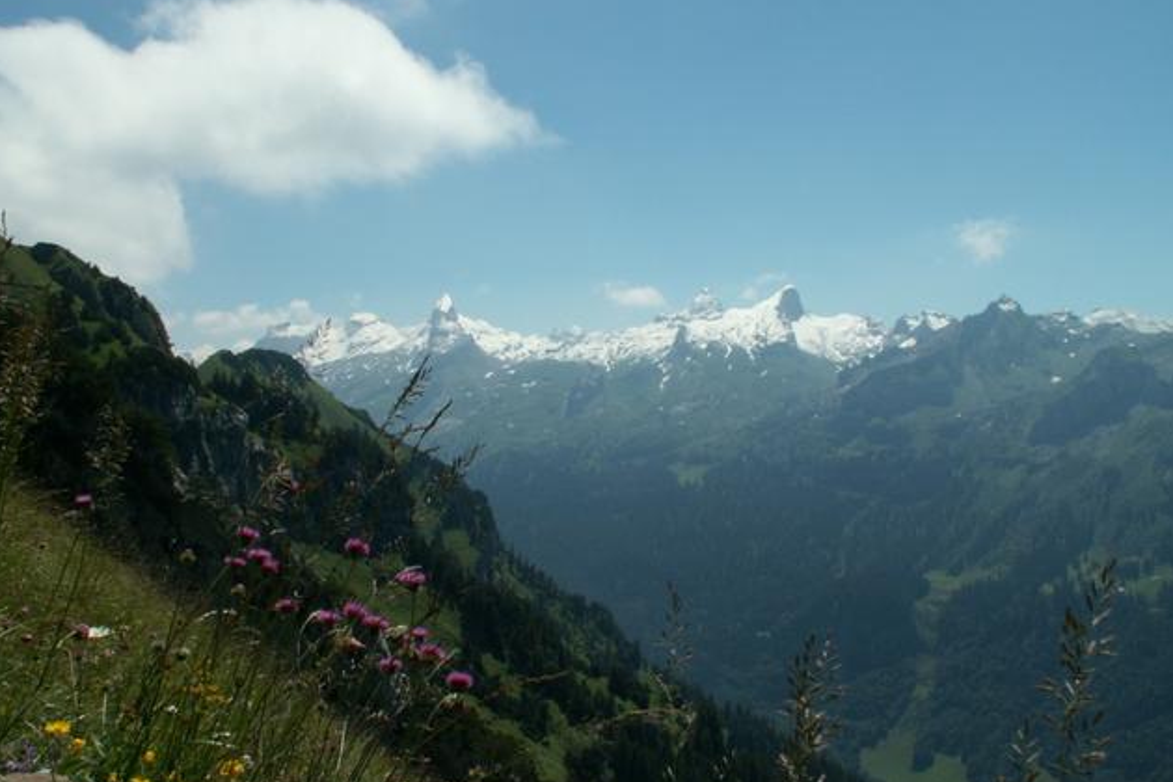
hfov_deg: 51.9
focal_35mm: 37
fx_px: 1205
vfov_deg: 35.9
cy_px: 387
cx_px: 588
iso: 50
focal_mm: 5.86
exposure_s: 1/320
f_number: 8
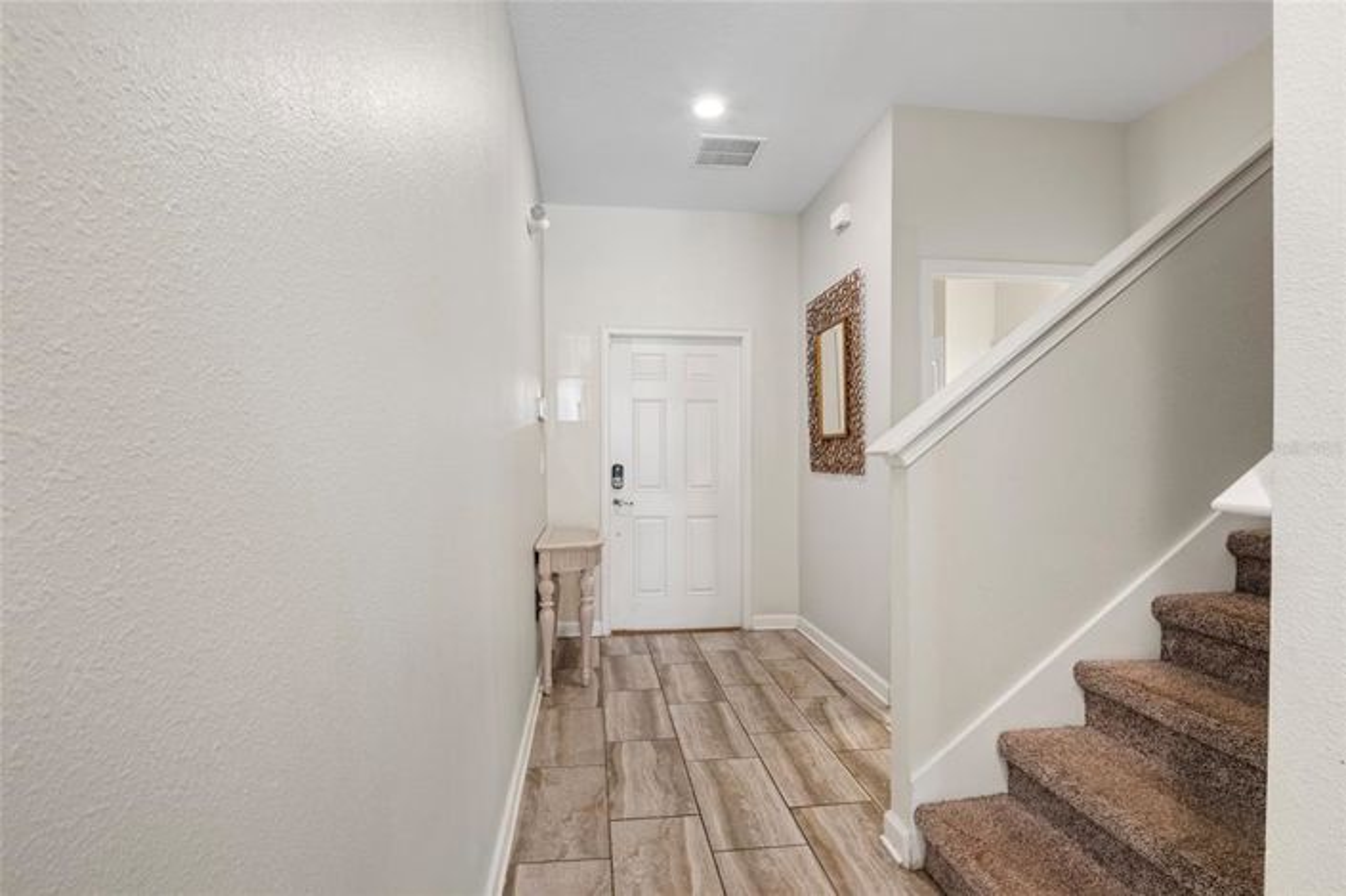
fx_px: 616
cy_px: 448
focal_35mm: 16
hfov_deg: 95.0
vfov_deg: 72.0
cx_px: 673
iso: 100
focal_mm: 11
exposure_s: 3.2
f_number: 9
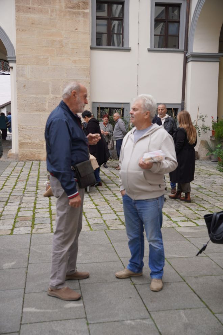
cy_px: 168
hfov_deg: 32.6
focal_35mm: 41
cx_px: 112
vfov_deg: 47.3
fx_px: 382
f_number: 4
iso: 100
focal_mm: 27.4
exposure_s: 1/160
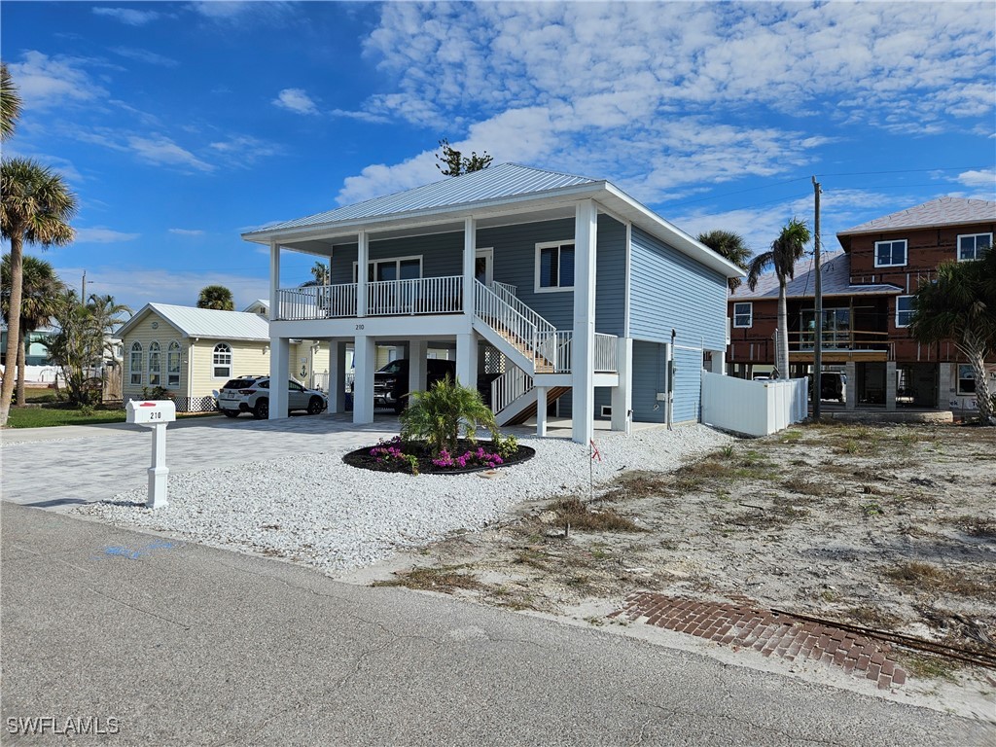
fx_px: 662
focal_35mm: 23
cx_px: 498
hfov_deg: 73.9
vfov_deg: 58.9
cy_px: 374
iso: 25
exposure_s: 1/3727
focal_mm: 5.4
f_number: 1.8
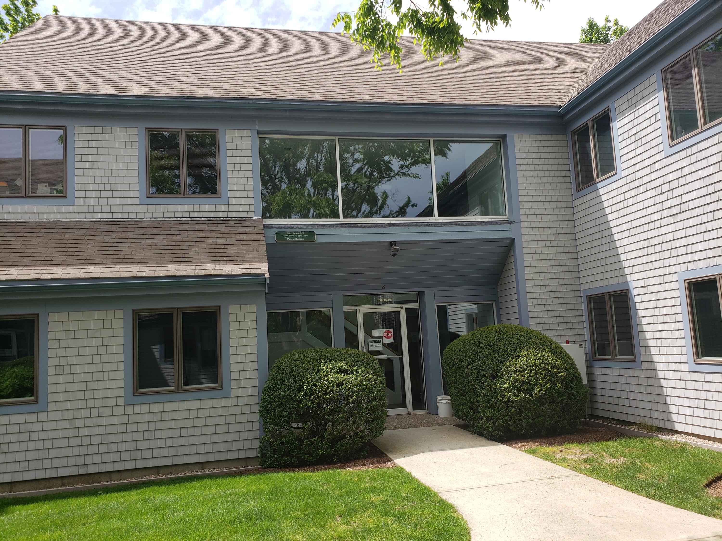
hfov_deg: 67.3
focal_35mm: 26
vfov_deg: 53.1
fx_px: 542
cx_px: 361
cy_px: 270
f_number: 2.4
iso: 50
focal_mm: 4.3
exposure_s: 1/970
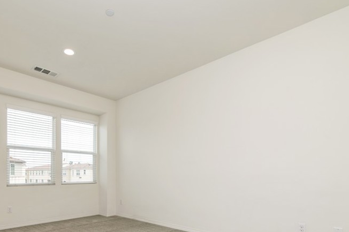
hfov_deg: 77.8
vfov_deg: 54.1
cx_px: 141
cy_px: 178
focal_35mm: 22
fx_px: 213
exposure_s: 1/125
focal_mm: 14
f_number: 5.6
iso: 180
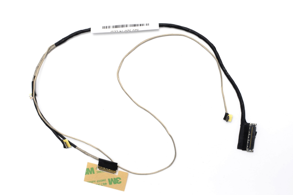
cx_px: 146
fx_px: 427
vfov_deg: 25.7
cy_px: 98
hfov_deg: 37.9
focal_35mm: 52
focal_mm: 35
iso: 400
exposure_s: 1/15
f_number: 11
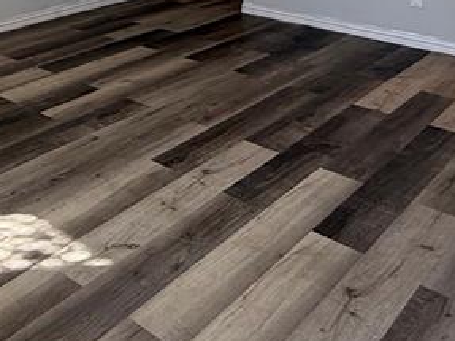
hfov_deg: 36.8
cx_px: 89
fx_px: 657
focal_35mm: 50
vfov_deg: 24.1
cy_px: -144
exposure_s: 1/120
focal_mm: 2.22
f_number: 2.2
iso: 125
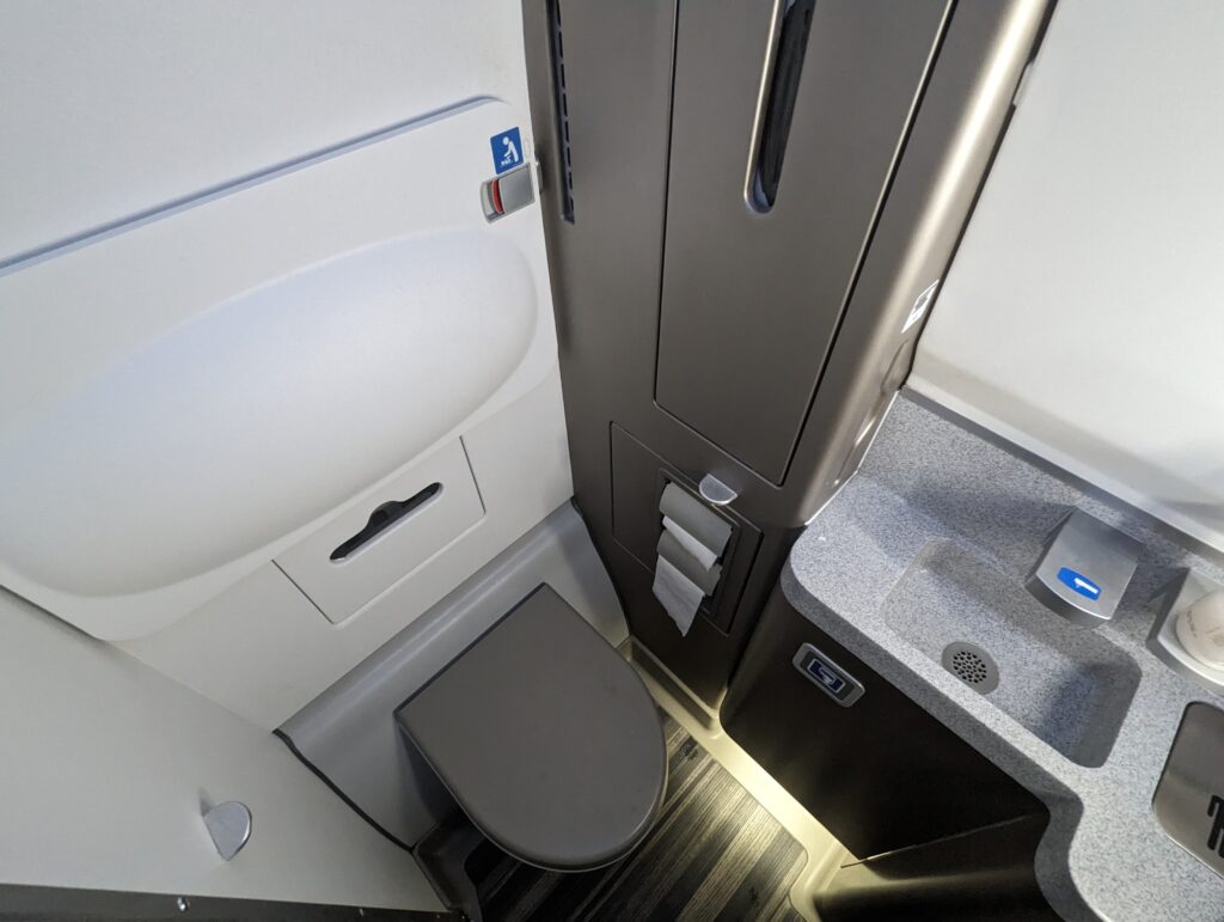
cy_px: 461
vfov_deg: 78.2
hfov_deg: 94.4
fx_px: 567
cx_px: 612
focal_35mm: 16
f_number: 2.2
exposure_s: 1/40
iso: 508
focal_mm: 2.35
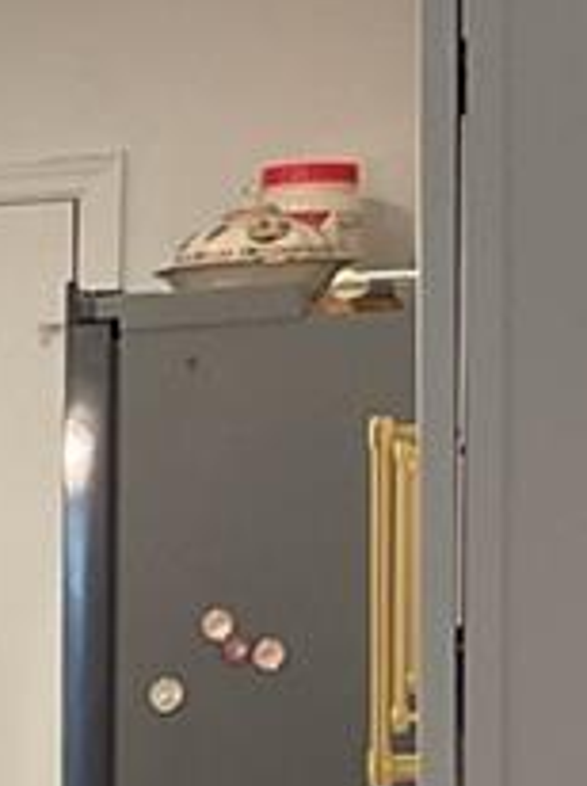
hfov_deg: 8.0
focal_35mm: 169
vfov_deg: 11.4
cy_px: 1000
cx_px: -930
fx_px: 3829
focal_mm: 3
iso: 80
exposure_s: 1/60
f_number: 1.8
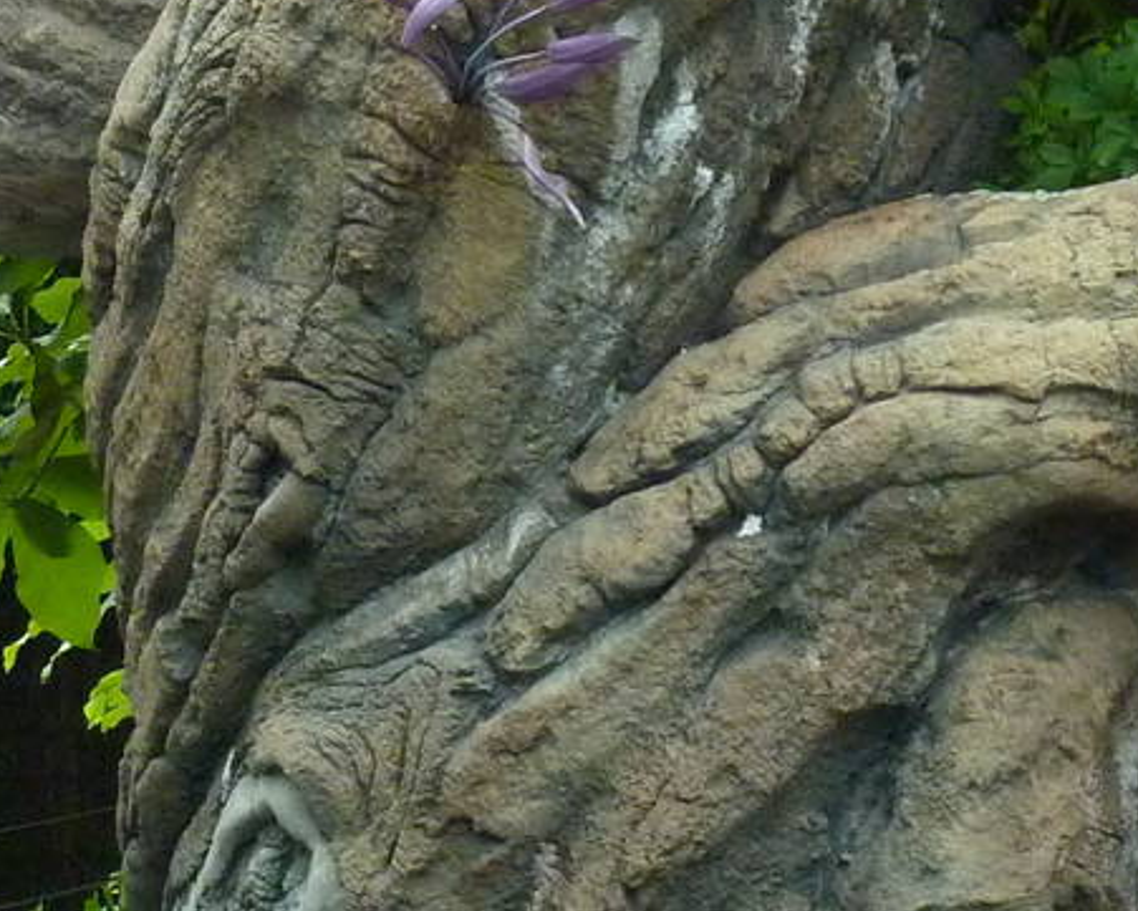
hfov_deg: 10.7
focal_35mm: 180
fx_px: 6064
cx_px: 283
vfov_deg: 8.5
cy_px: -18
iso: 400
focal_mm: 8.5
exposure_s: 1/100
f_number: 3.8
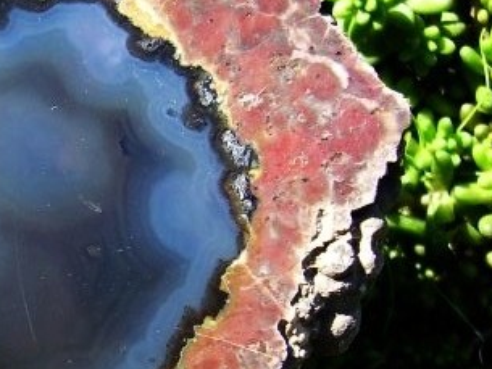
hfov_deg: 20.8
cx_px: -66
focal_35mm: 89
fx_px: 1265
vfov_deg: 16.6
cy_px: 248
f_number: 2.7
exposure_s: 1/250
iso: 80
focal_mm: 5.6
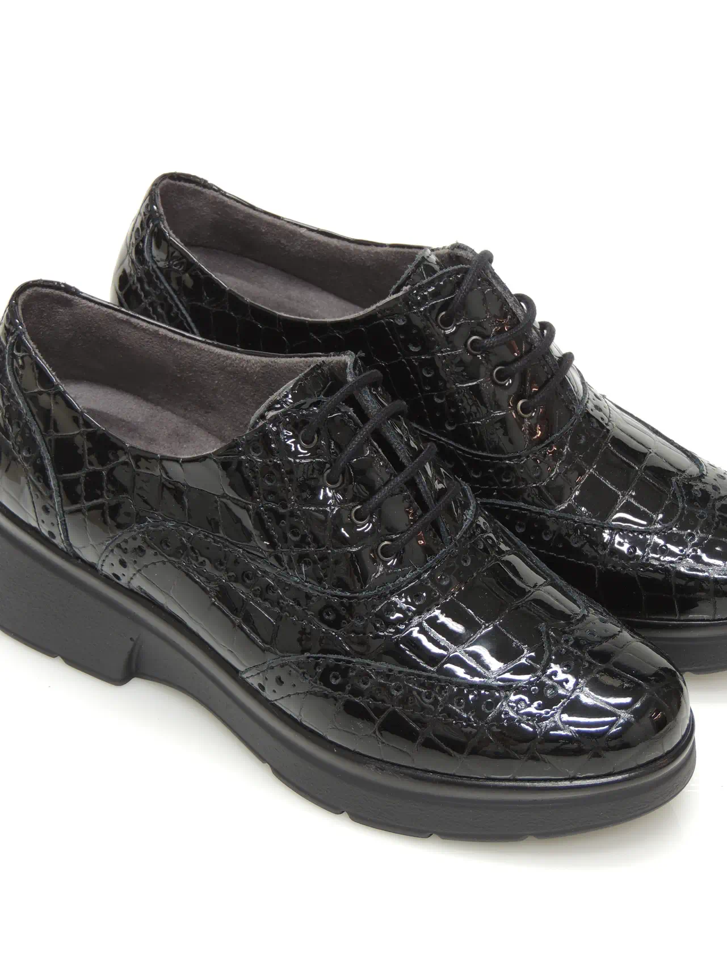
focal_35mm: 105
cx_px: 364
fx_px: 2940
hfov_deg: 14.1
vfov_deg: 18.7
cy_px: 485
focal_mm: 18.7
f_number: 4.2
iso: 100
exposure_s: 1/5
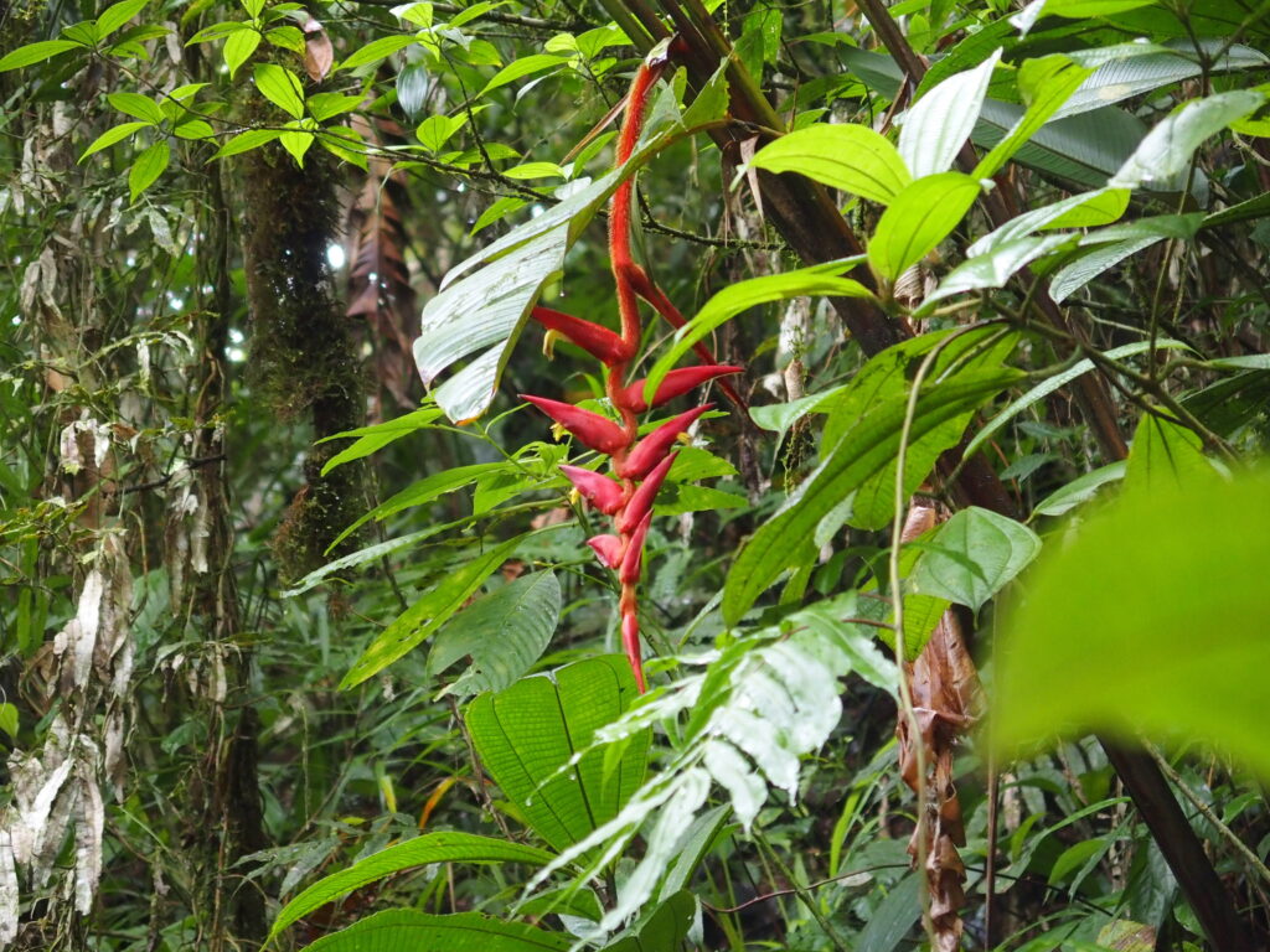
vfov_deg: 8.2
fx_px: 6677
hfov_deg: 10.9
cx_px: 635
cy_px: 476
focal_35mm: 182
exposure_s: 1/60
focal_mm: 38.6
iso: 800
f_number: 2.8
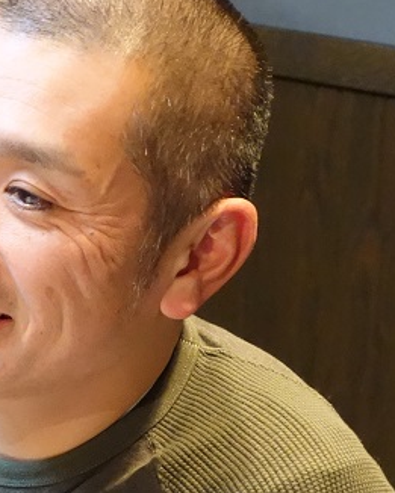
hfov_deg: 10.5
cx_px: -210
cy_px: 449
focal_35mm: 142
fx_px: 2074
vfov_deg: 13.4
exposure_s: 1/15
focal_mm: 16.59
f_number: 5.6
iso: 3200
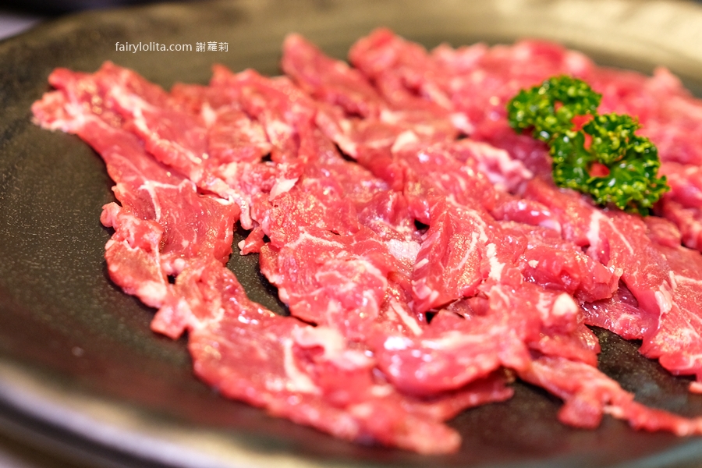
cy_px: 234
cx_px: 351
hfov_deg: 54.4
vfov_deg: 37.9
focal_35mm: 35
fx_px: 682
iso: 1000
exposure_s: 1/60
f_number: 2.8
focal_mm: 23
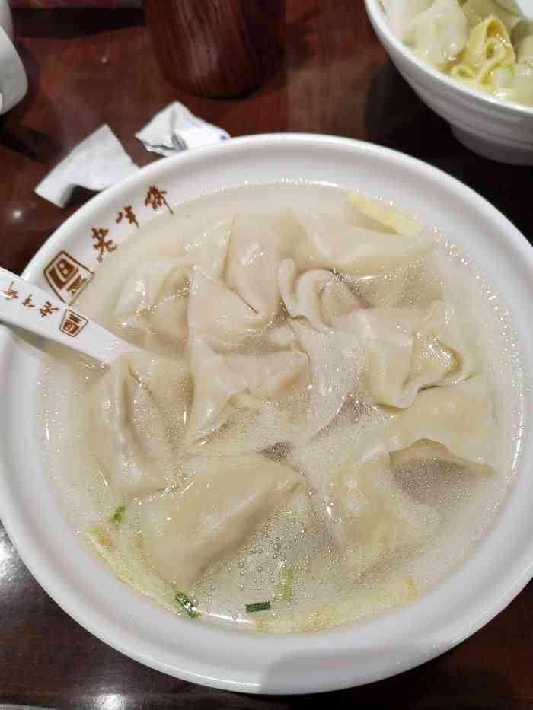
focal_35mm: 26
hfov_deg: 53.1
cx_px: 266
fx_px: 534
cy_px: 355
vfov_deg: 67.3
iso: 248
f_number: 1.8
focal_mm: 4.75
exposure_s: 1/50
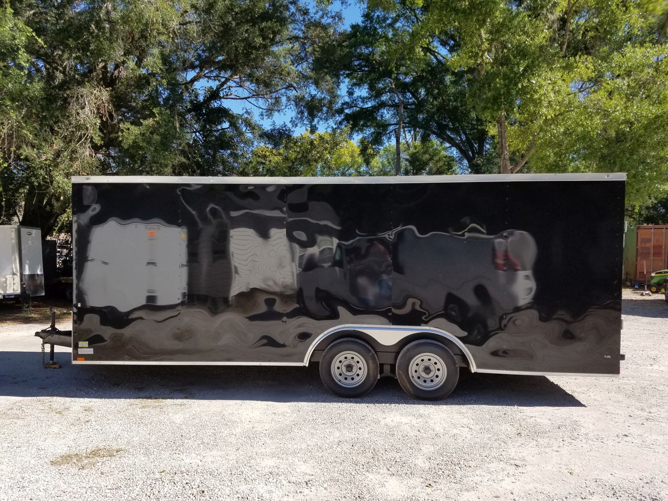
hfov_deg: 67.3
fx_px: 502
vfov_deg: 53.1
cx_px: 334
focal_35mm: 26
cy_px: 250
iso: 50
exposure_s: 1/1776
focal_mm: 4.2
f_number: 1.7
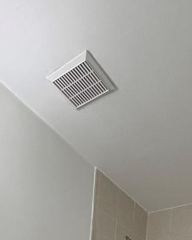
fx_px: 305
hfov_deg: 34.9
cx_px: 86
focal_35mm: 43
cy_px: 372
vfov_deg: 27.3
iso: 160
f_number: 2.2
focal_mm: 2.22
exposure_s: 1/120
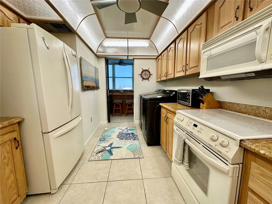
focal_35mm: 14
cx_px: 136
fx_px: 110
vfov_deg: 85.7
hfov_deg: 102.1
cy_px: 102
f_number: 2.2
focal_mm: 2.22
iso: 125
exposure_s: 1/120
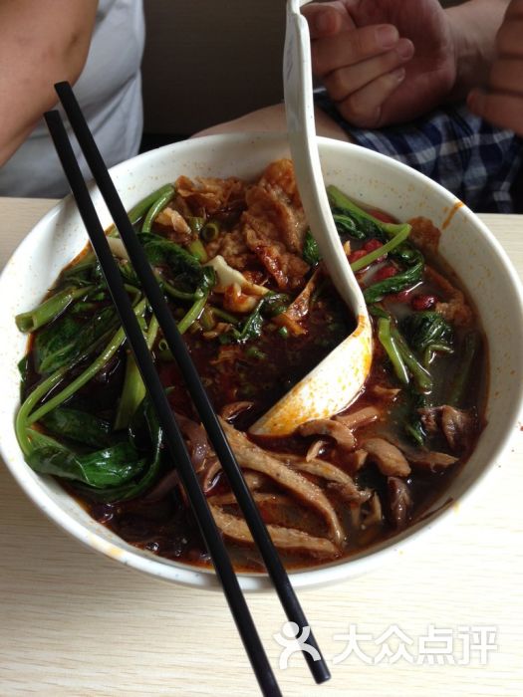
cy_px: 348
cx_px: 262
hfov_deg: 42.9
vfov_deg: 55.4
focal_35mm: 33
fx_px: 665
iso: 50
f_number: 2.4
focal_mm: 4.13
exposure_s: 1/24
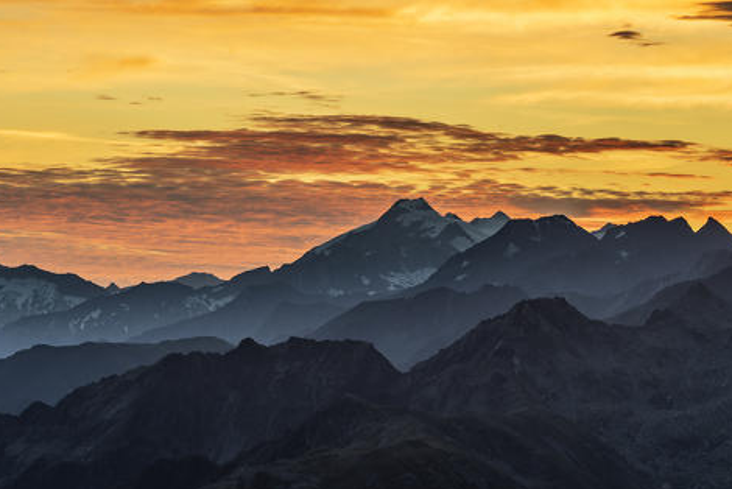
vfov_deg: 5.4
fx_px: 5188
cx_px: 396
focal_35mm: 255
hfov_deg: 8.1
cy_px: 274
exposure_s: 1/40
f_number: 8
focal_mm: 200
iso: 200
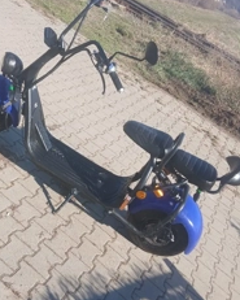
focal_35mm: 44
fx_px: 390
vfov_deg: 42.0
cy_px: 152
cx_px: 71
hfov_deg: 33.7
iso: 20
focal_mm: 3.98
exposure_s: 1/286
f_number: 1.8
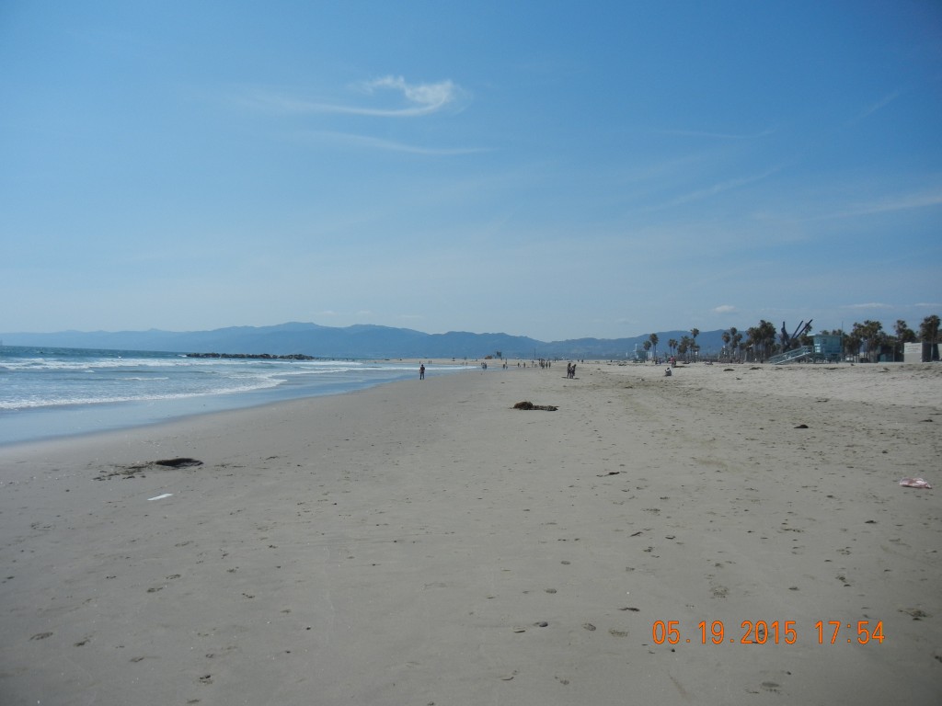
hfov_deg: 60.0
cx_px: 471
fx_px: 816
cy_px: 353
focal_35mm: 30
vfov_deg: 46.8
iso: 160
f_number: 7
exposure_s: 1/1046
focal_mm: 5.4
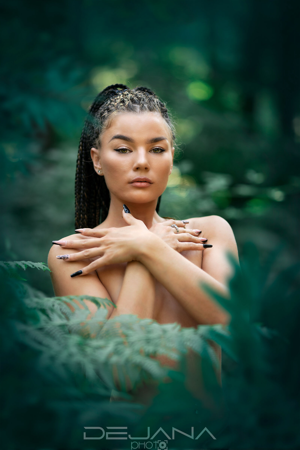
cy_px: 225
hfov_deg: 16.1
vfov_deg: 23.9
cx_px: 150
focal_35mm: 85
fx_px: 1062
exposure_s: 1/250
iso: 160
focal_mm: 85
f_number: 1.6
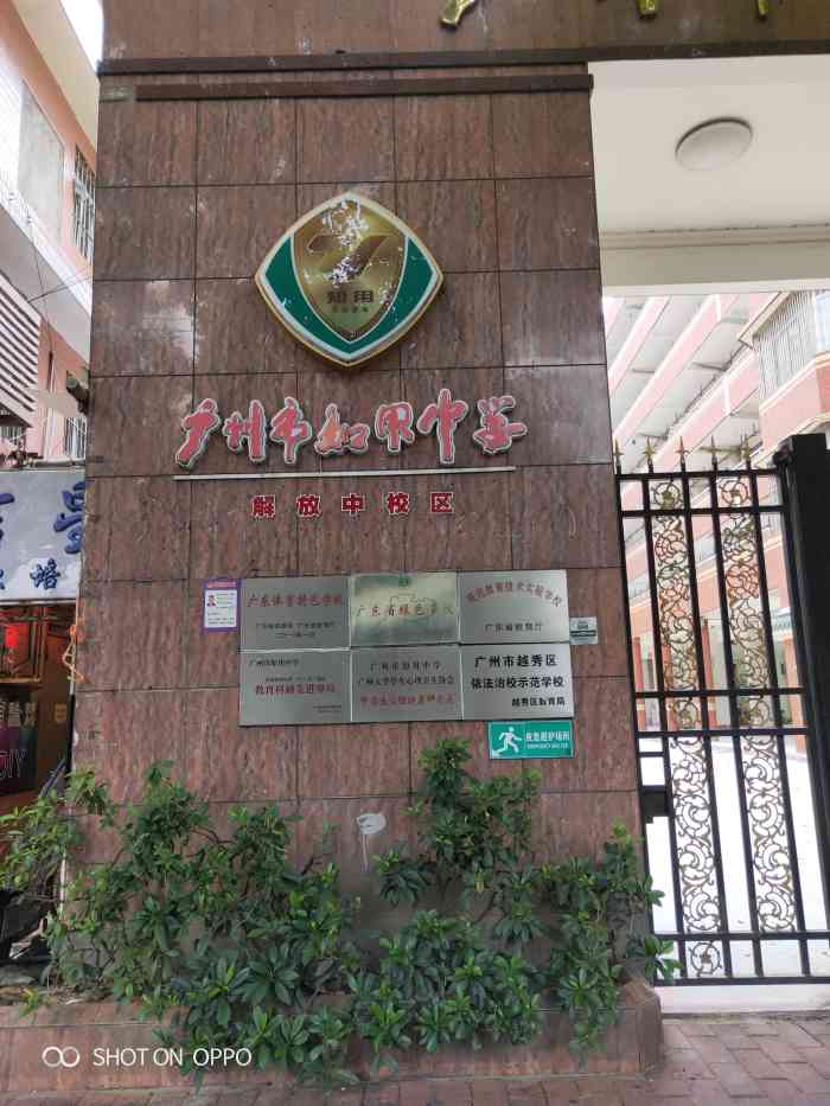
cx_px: 415
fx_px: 735
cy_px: 553
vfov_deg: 73.9
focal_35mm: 23
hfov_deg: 58.9
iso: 100
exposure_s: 1/169
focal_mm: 3.97
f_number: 1.7
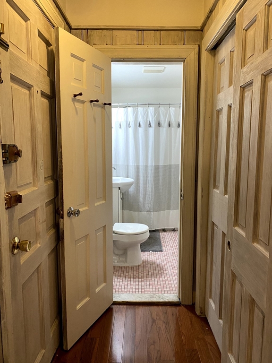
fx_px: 272
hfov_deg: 53.1
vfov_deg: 67.3
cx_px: 136
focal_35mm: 26
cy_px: 182
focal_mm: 4.25
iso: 250
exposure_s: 1/60
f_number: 1.8
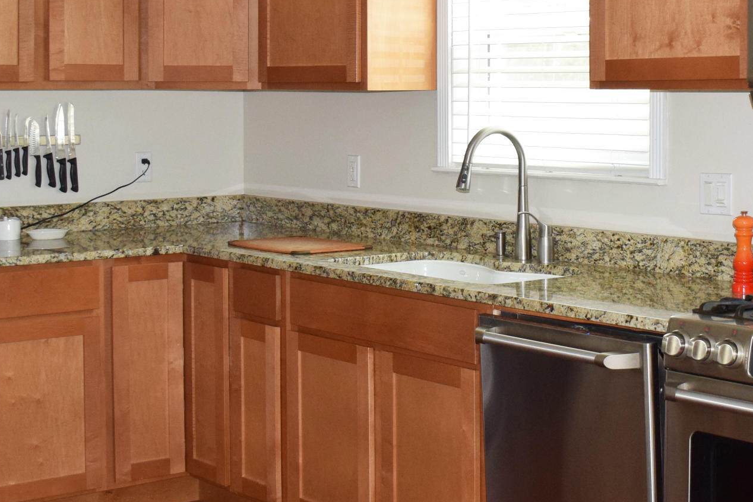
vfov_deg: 19.0
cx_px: 483
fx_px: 1485
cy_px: 112
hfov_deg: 28.3
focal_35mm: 71
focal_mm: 20
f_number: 4.5
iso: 800
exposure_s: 1/80
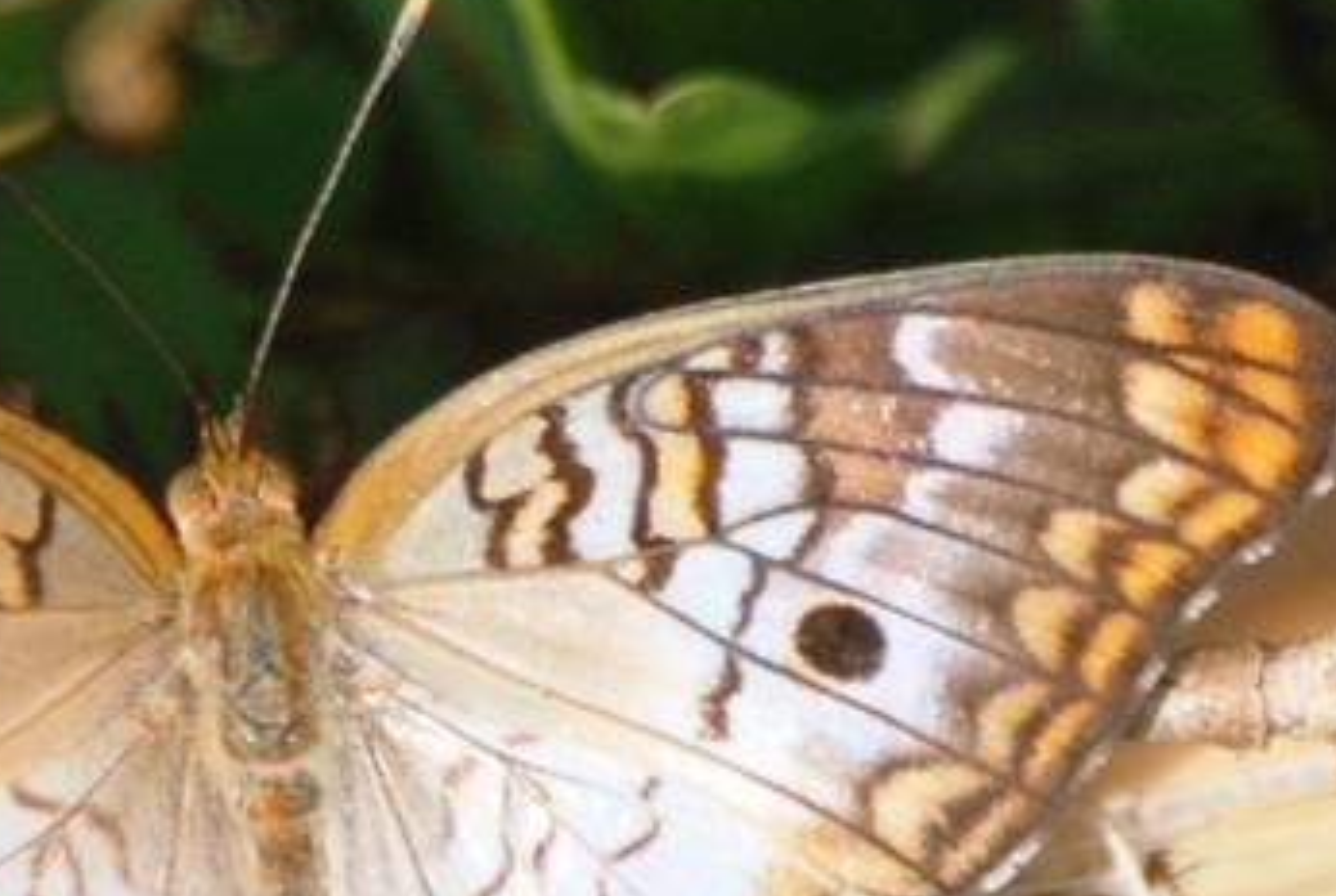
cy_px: 1022
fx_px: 77285
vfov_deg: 0.7
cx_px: 432
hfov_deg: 1.0
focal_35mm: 2079
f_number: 5.6
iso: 400
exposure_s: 1/1250
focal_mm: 300
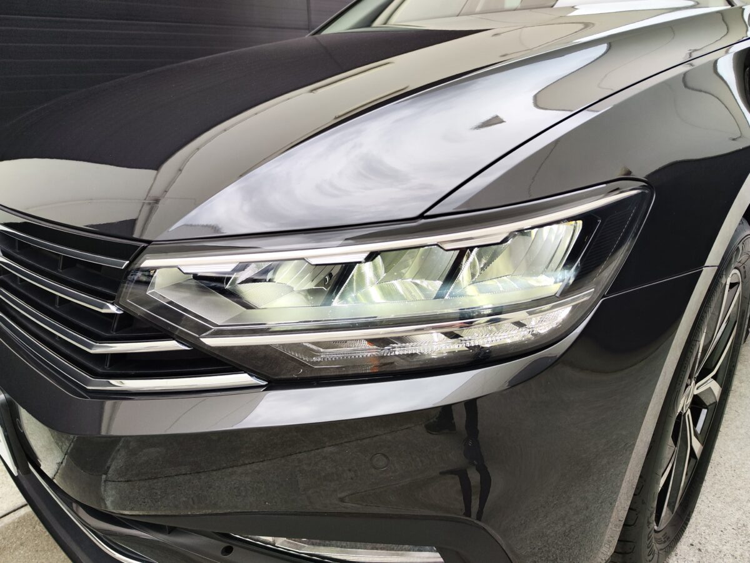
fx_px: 498
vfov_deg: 58.9
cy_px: 282
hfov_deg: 73.9
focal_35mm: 23
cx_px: 375
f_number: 1.69
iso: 73
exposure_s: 1/125
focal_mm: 7.01
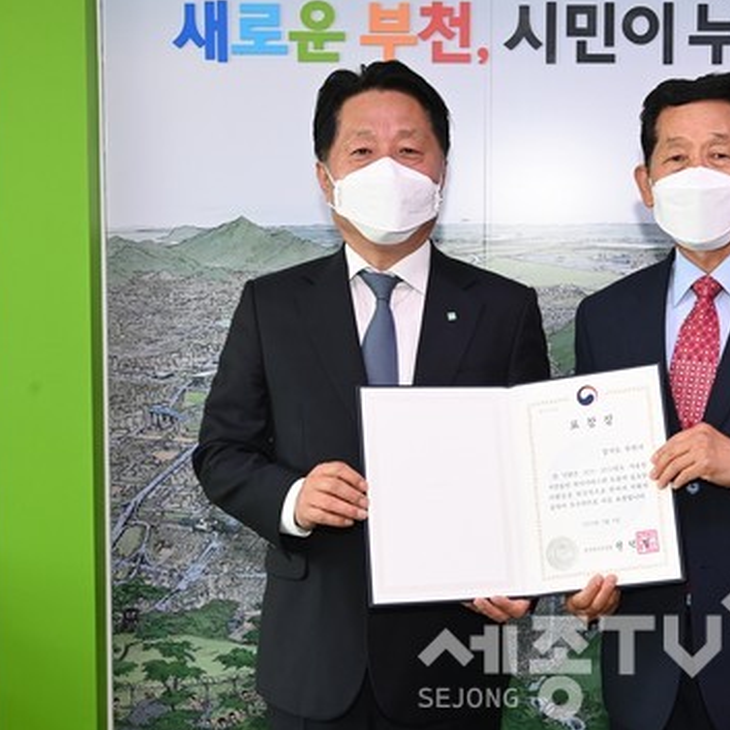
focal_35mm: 52
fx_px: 1241
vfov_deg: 32.8
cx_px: 567
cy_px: 337
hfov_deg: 32.0
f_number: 7.1
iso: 1600
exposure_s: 1/125
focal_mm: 36
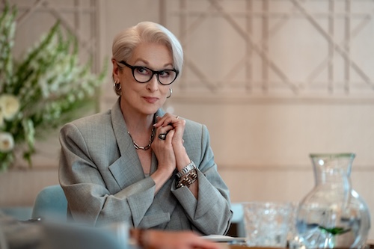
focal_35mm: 200
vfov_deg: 6.9
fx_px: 2077
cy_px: 124
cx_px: 187
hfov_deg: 10.3
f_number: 2.8
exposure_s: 1/500
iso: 1600
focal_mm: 200
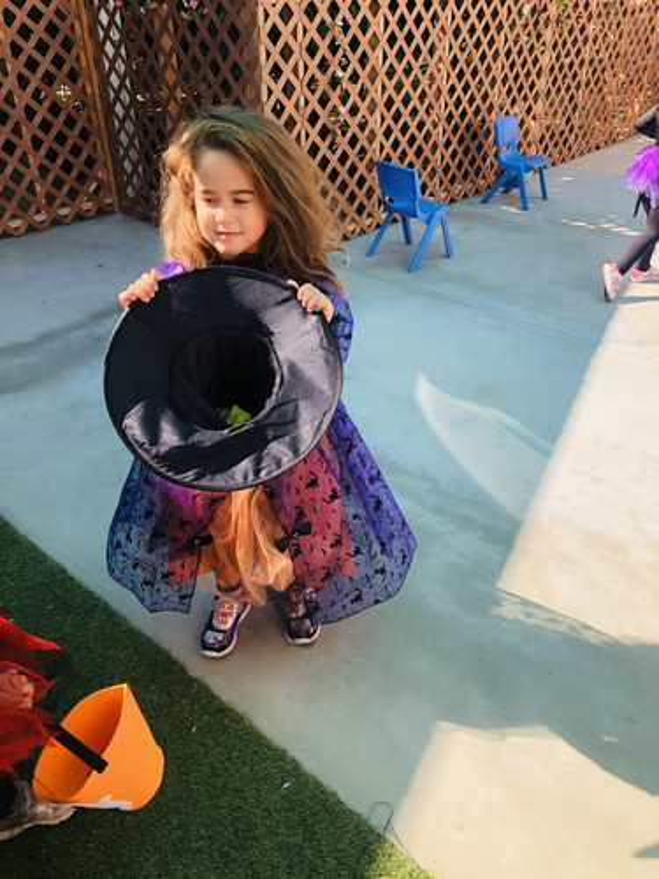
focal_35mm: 28
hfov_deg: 49.7
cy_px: 440
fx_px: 711
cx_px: 330
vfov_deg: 63.4
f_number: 1.8
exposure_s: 1/415
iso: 20
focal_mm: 4
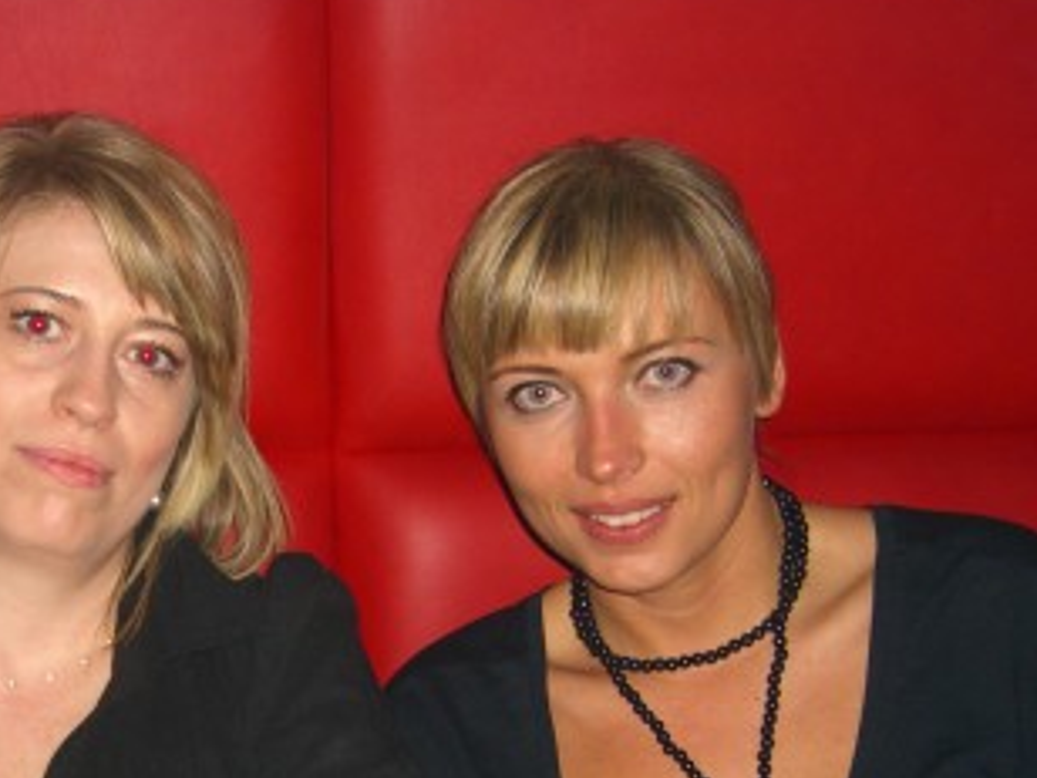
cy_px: 707
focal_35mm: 74
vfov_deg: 19.5
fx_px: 2217
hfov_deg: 26.1
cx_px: 327
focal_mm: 7.9
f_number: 2.8
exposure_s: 1/60
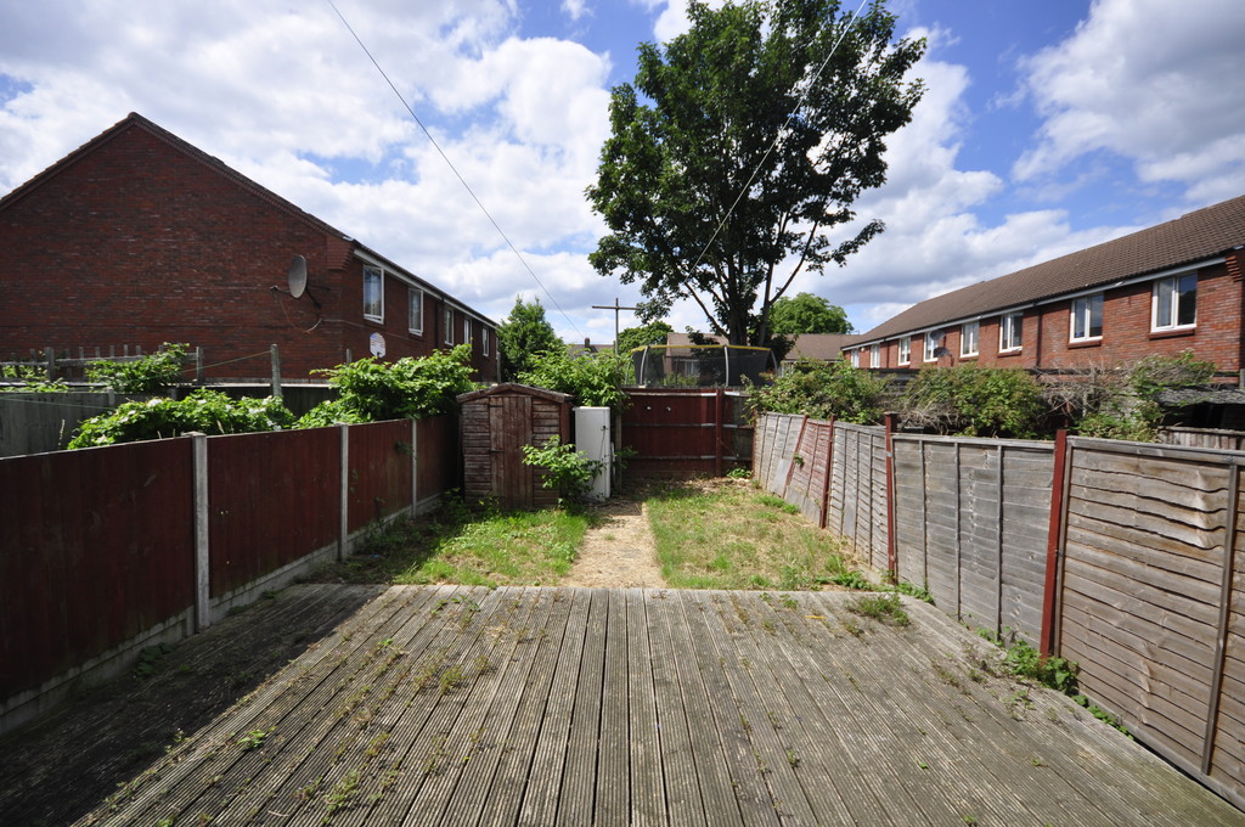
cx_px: 622
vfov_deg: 77.2
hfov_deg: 100.5
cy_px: 414
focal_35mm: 15
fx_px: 518
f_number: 4
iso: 200
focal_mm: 10
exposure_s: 1/1250
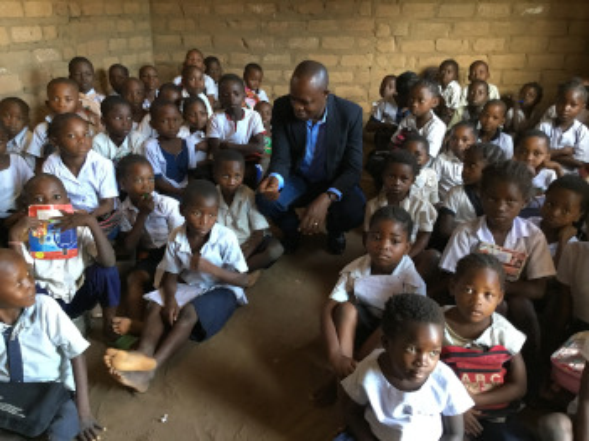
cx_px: 294
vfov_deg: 45.4
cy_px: 220
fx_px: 527
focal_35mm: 31
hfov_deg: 58.4
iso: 250
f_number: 2.4
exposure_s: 1/33
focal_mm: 3.3
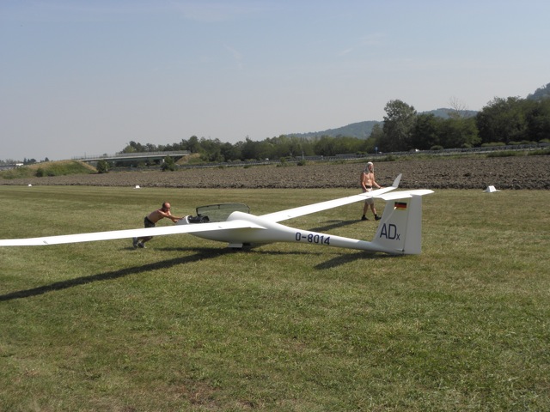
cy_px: 206
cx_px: 275
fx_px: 699
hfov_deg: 42.9
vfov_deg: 32.9
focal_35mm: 44
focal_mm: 7.87
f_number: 5.6
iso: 64
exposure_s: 1/320
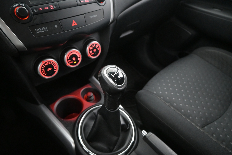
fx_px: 155
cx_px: 116
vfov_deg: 53.1
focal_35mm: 24
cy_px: 78
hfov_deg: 73.7
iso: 4000
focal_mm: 16
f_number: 3.5
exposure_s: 1/25
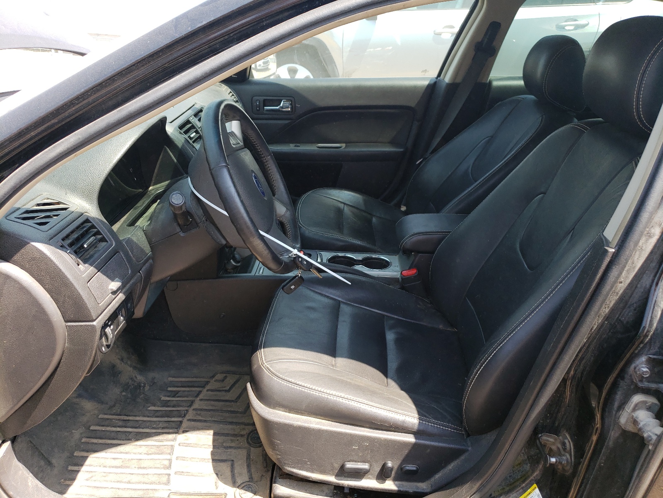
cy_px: 249
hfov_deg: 67.3
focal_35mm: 26
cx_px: 332
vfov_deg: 53.1
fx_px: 498
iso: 50
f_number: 1.5
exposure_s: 1/435
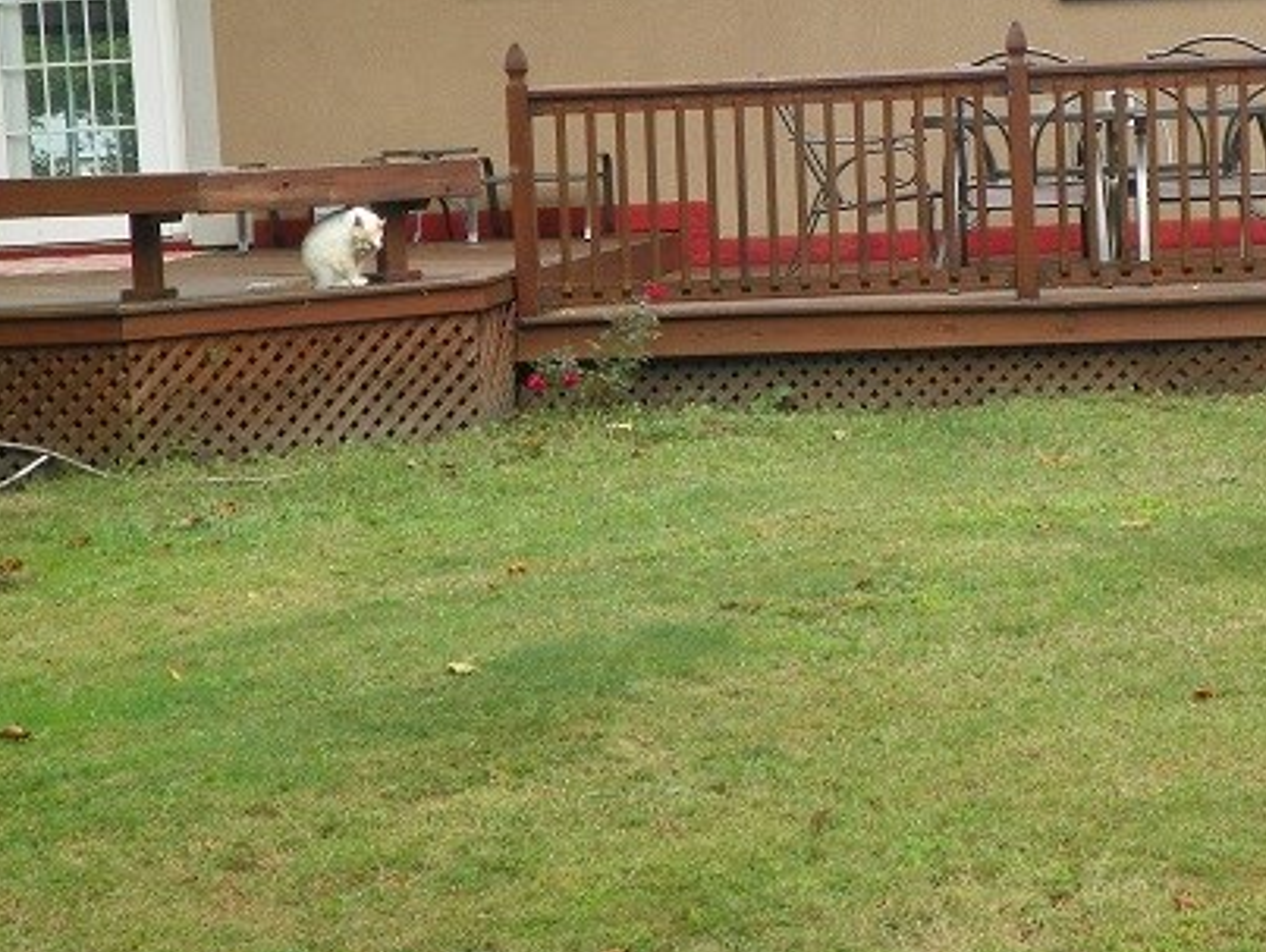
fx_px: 3368
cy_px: 245
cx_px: 839
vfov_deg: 16.0
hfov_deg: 21.2
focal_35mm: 92
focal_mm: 10.3
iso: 64
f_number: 3.5
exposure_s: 1/250
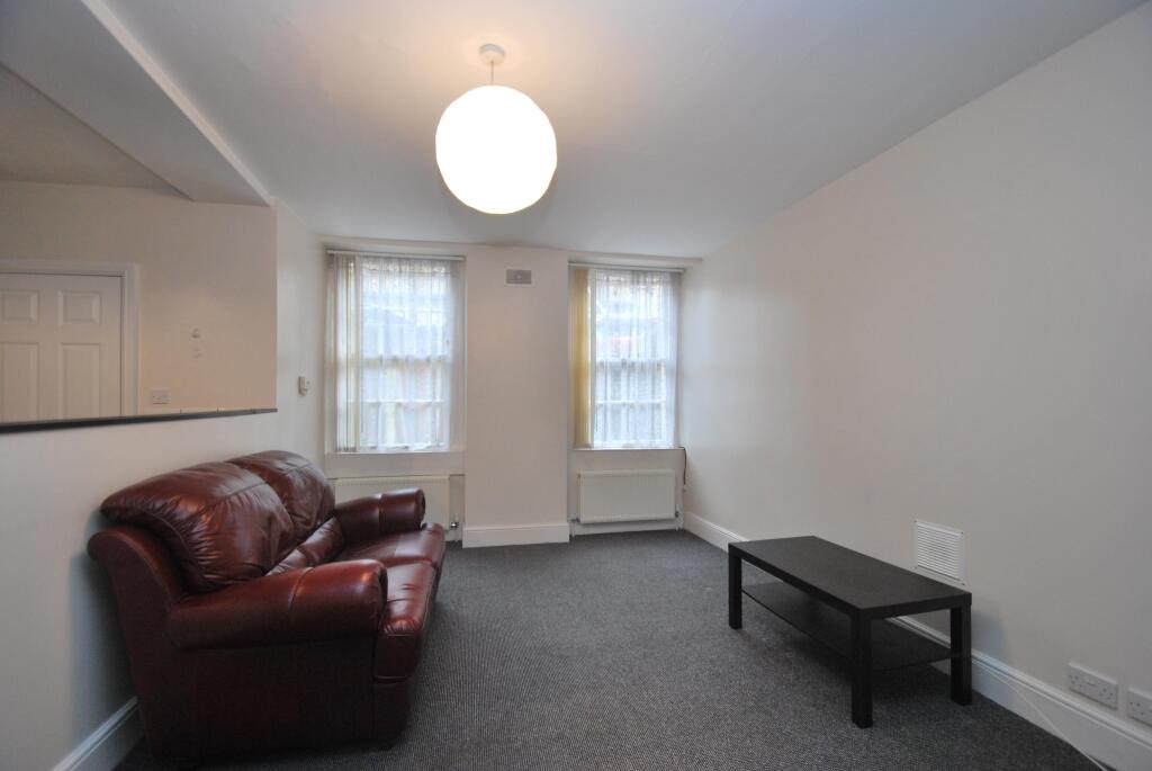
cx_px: 576
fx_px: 480
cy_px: 386
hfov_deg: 100.3
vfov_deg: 77.5
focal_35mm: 15
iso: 400
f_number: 3.5
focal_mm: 10
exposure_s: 1/30
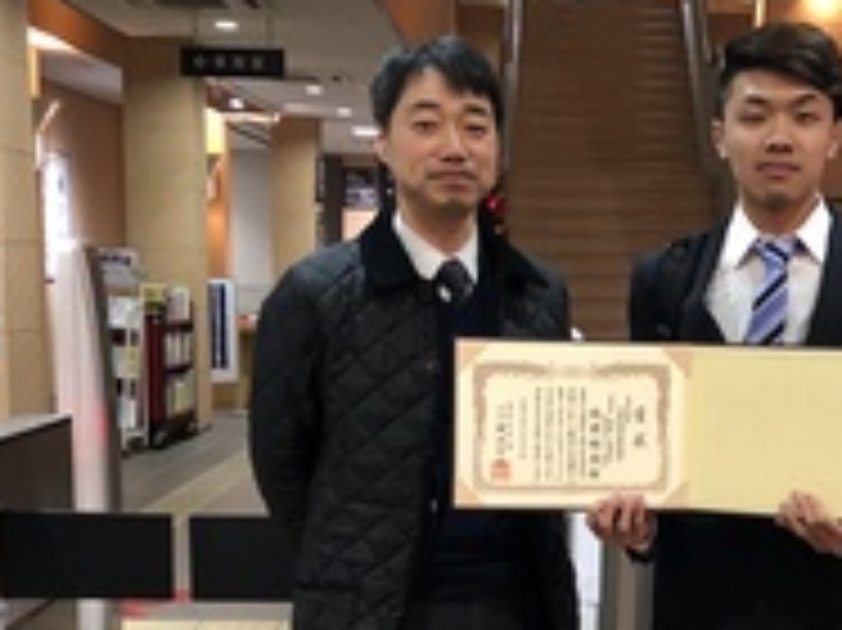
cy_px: 522
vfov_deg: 23.9
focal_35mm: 60
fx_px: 1459
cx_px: 621
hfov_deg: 31.7
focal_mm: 3.99
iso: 80
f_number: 1.8
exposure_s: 1/15
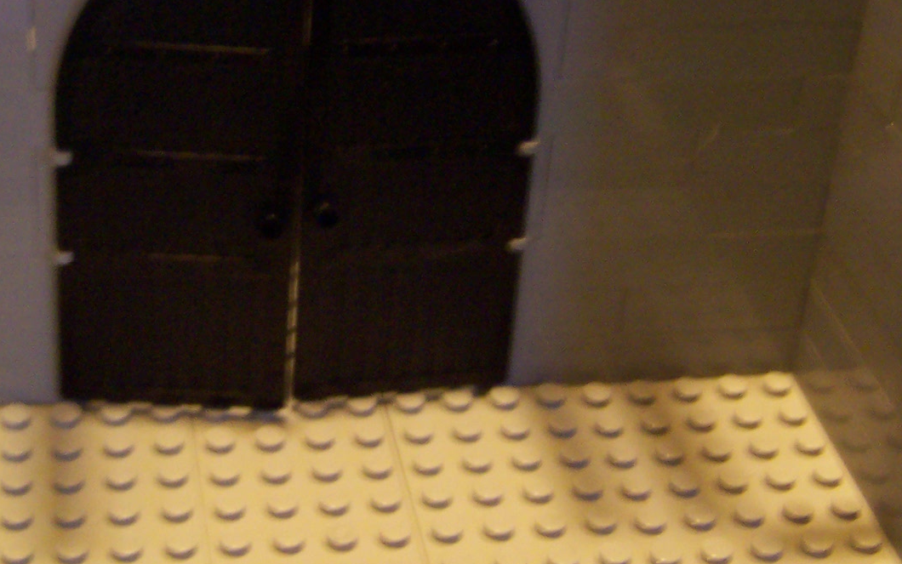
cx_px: 336
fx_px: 1869
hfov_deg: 27.0
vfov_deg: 17.0
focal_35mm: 76
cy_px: 100
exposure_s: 1/8
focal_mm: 5.5
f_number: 2.8
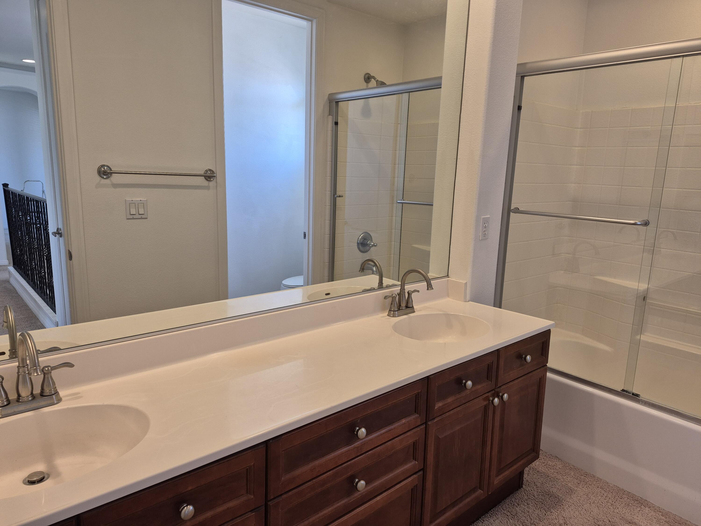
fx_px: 466
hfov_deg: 73.9
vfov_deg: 58.9
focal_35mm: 23
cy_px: 263
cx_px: 350
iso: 100
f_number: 1.8
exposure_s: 1/120
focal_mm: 5.4
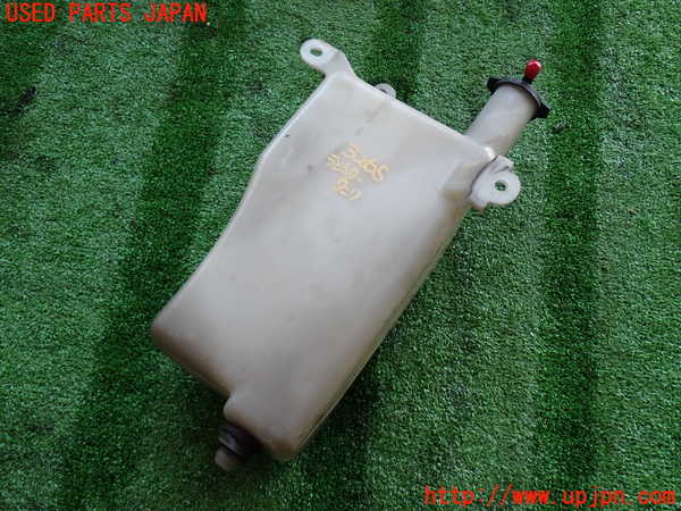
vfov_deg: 39.7
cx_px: 340
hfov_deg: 51.4
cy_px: 256
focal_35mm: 36
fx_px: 708
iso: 160
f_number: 2.5
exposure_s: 1/80
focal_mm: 6.37
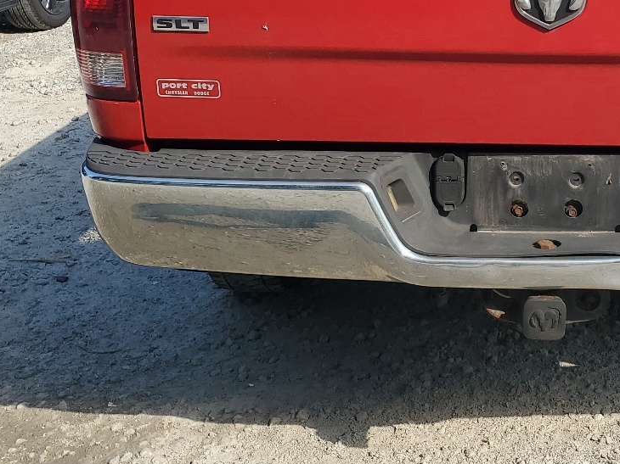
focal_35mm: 57
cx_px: 541
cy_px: 88
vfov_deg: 25.2
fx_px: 1021
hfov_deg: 32.4
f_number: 1.5
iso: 50
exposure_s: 1/2500
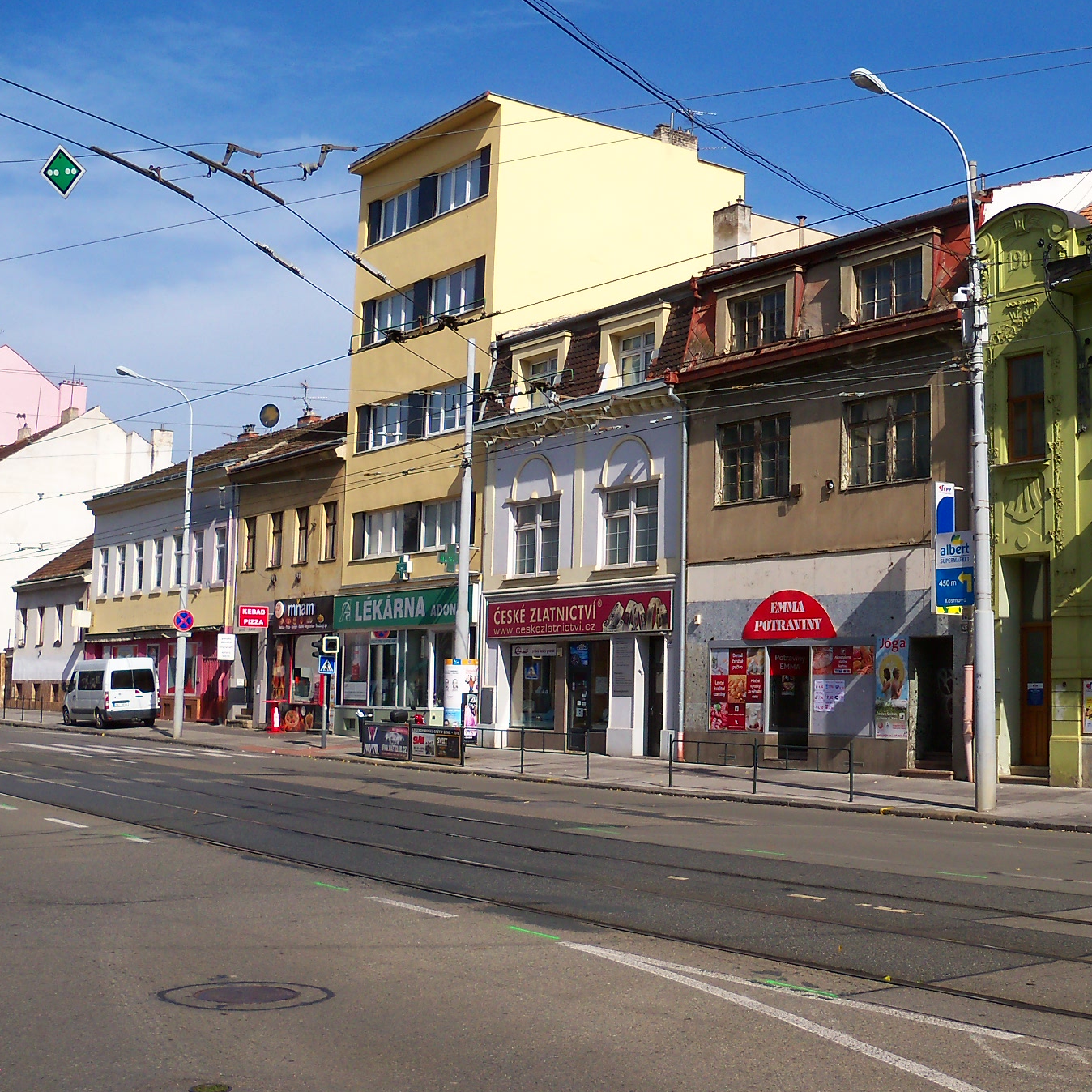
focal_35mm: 47
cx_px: 784
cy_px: 537
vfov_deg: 36.1
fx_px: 1677
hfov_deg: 35.5
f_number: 3.5
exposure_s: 1/800
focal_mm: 6.2
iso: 64
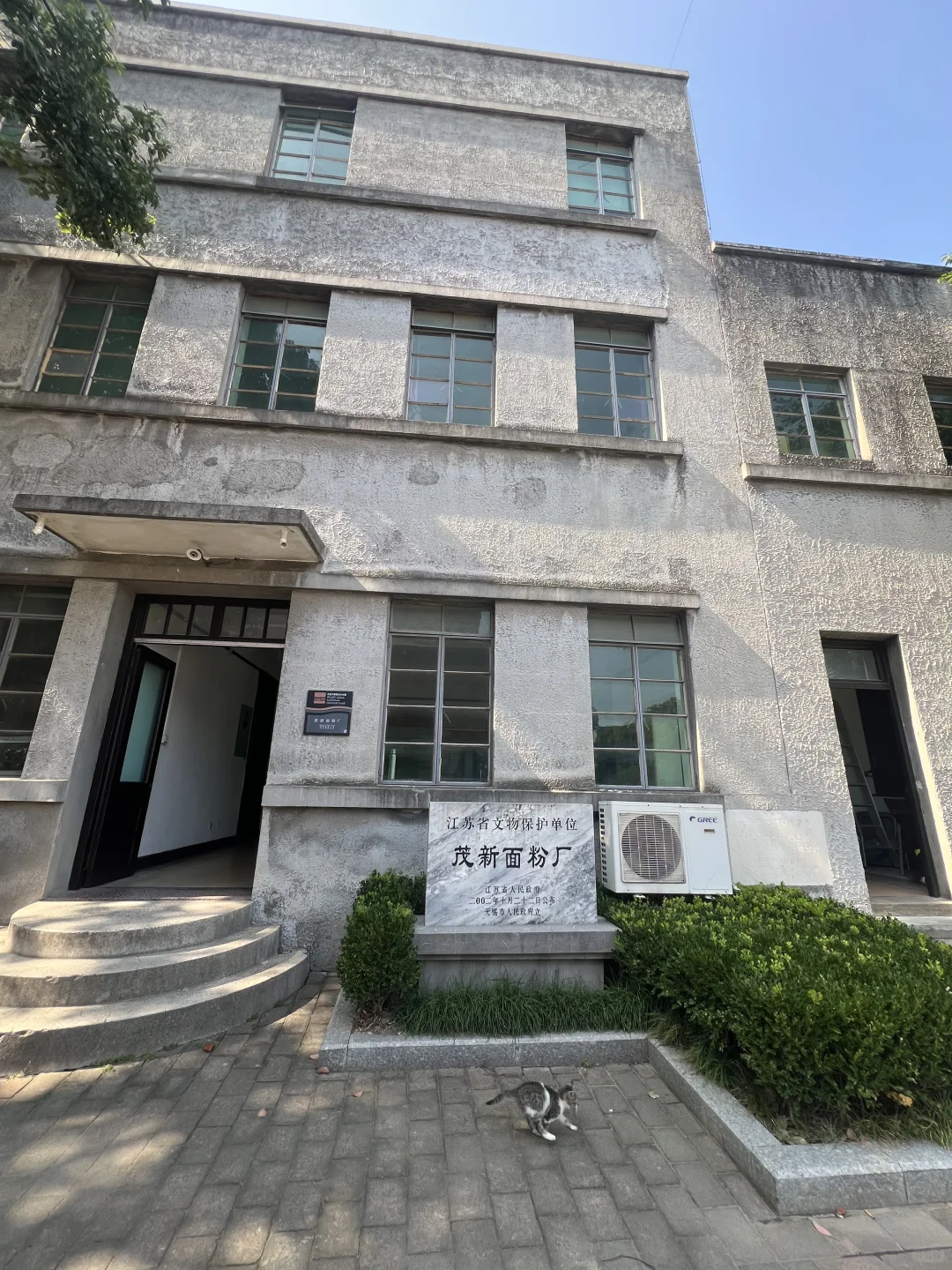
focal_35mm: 13
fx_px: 477
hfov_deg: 89.9
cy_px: 635
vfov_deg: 106.2
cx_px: 476
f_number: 1.8
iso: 32
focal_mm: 1.57
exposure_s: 1/279
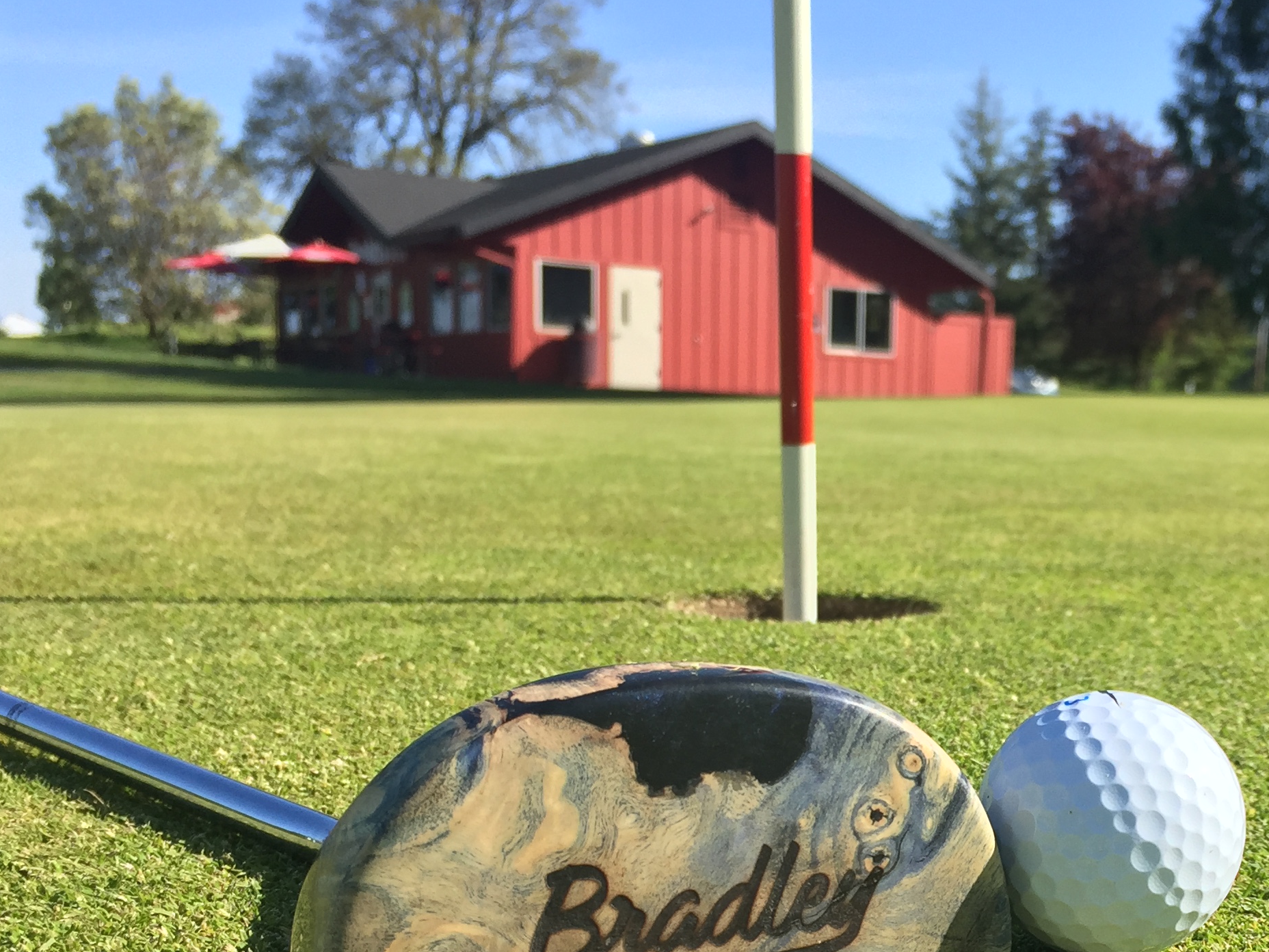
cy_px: 776
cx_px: 959
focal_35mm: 51
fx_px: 1870
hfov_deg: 36.6
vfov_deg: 27.9
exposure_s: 1/1276
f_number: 2.2
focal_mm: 4.15
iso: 32
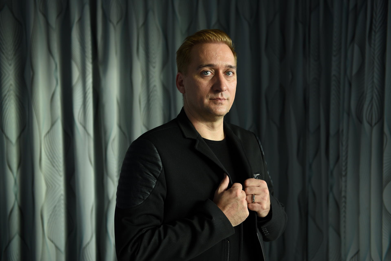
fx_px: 522
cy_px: 130
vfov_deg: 28.1
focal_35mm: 48
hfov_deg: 41.1
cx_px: 196
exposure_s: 1/250
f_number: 3.5
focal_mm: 48
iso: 400
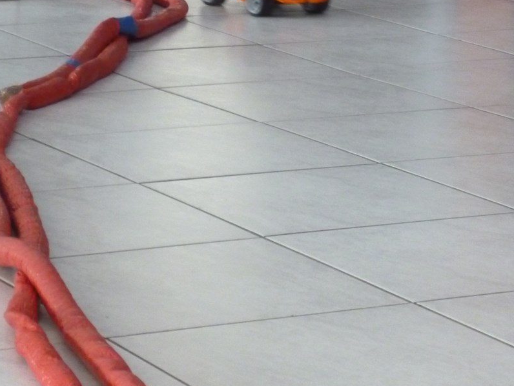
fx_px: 2925
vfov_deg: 7.5
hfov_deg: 10.0
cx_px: 338
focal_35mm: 197
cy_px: 28
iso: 800
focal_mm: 17.5
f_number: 6.2
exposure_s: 1/30
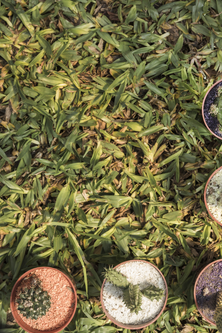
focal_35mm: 66
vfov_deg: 30.5
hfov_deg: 20.6
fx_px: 610
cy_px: 151
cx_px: 135
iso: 200
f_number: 7.1
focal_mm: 52
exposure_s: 1/160
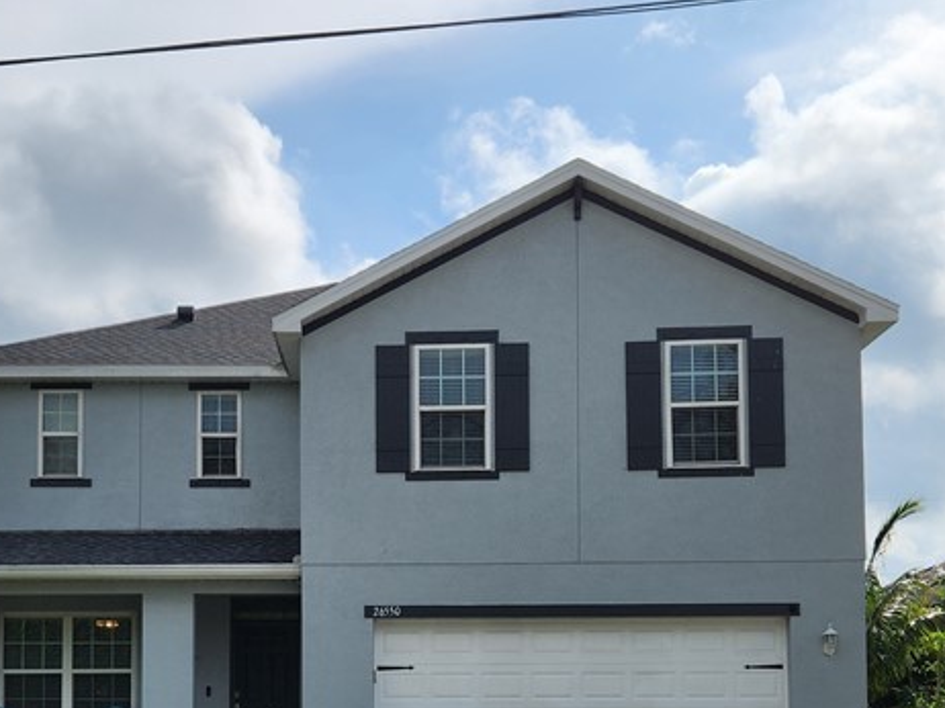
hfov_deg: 37.3
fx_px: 1392
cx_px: 364
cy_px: 653
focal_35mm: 51
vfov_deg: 27.4
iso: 20
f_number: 1.8
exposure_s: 1/4847
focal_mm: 5.4
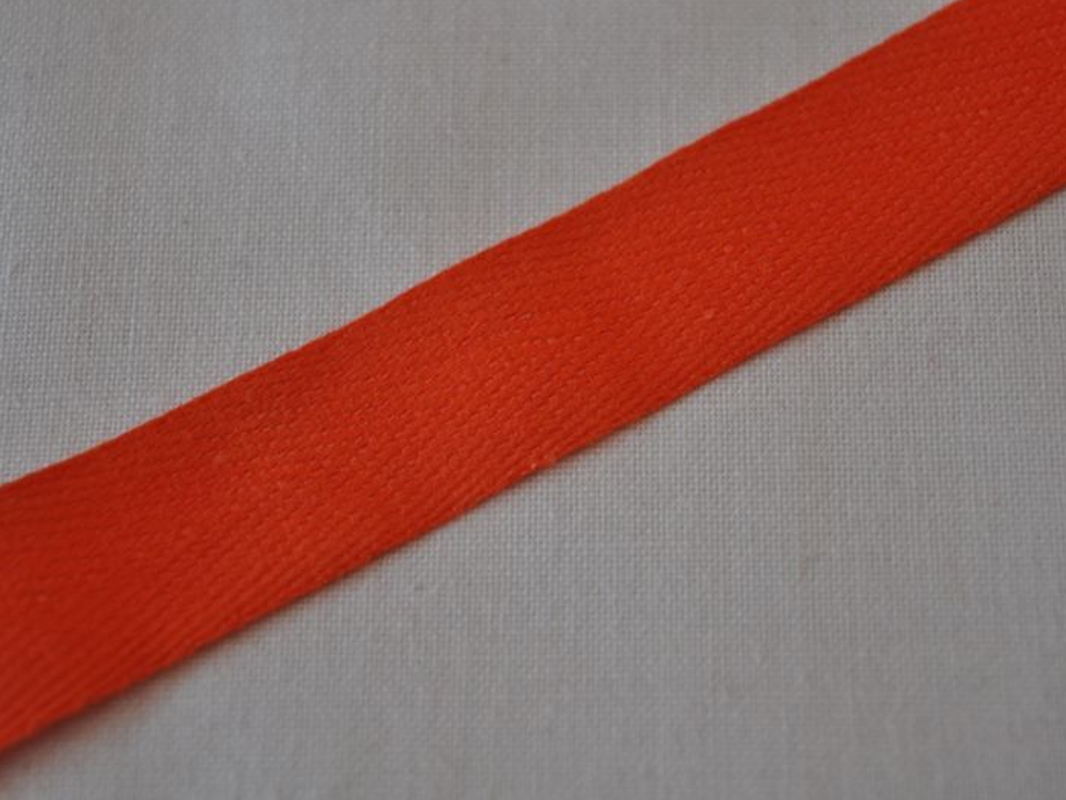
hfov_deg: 25.7
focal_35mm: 76
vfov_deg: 19.4
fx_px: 2341
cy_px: 400
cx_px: 512
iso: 450
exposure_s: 1/60
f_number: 5
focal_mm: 46
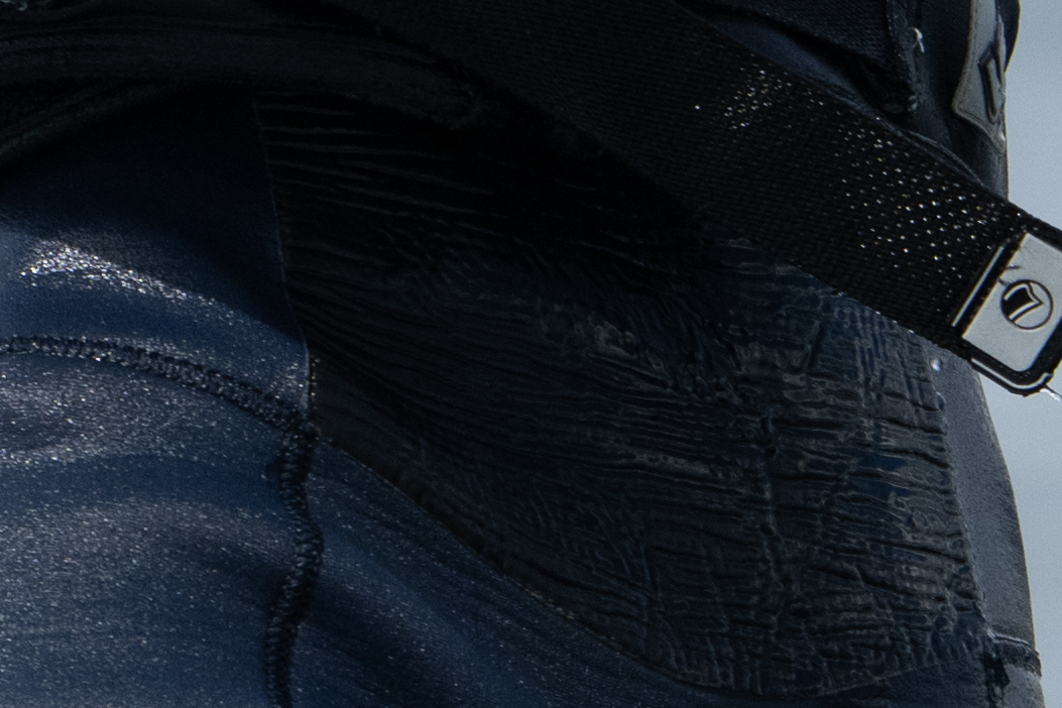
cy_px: -1564
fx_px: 92505
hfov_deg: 0.7
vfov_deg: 0.4
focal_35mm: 3136
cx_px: 443
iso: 320
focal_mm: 400
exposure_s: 1/2500
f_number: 5
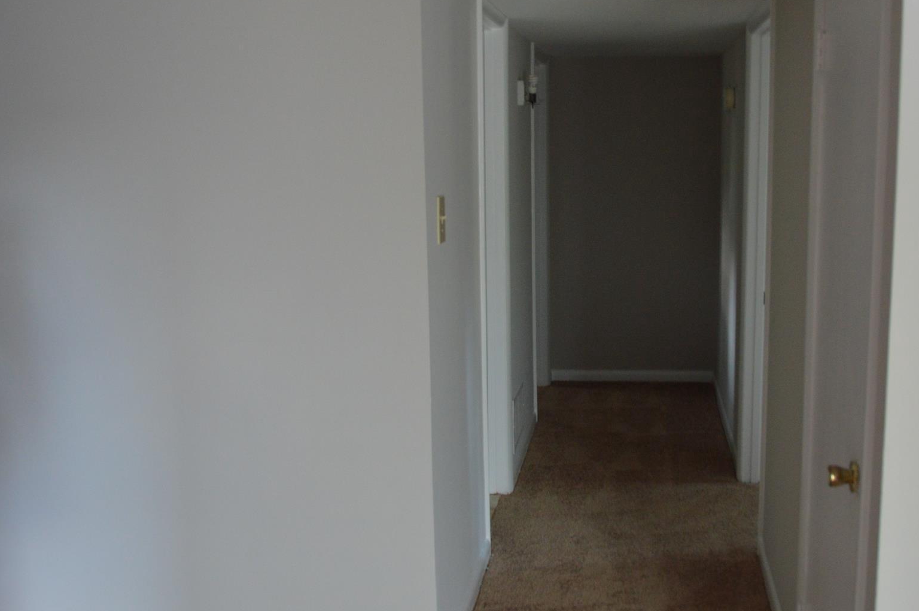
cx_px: 593
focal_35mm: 40
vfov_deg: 33.3
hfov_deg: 47.9
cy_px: 285
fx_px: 1020
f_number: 3.5
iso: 1250
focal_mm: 20
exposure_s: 1/15
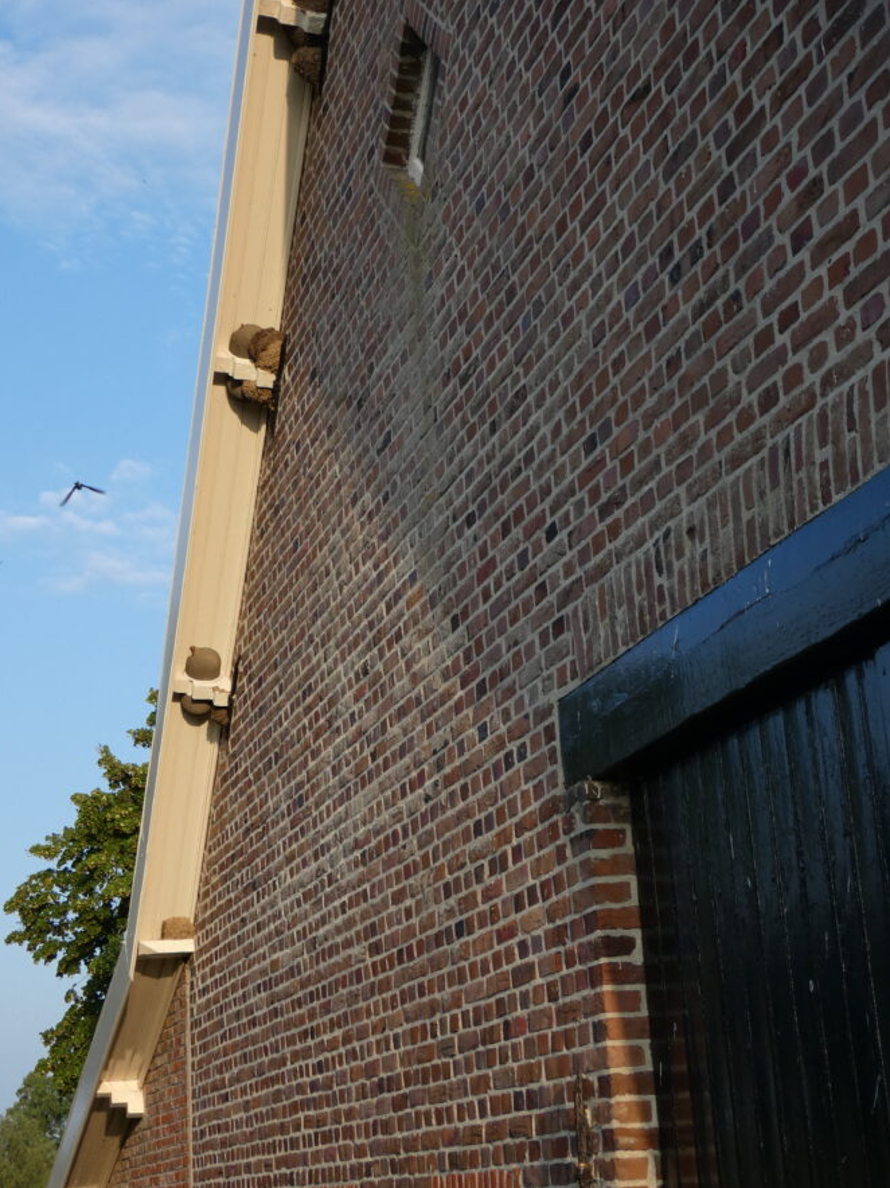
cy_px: 591
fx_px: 1989
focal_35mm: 58
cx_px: 507
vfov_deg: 33.2
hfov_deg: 25.2
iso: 80
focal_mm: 9
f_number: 3.9
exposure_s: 1/320
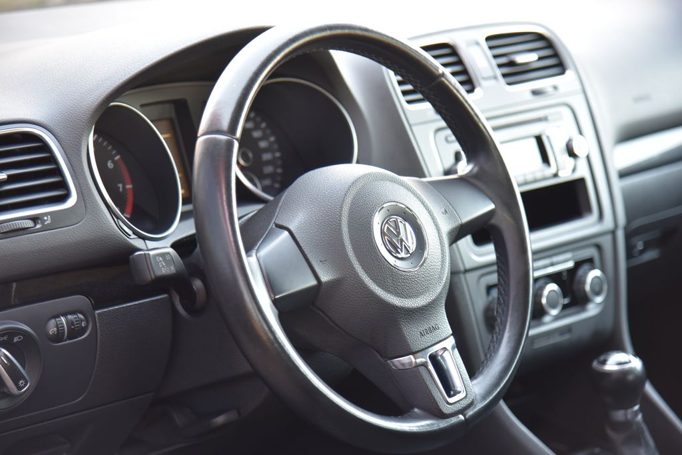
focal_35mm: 110
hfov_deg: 18.6
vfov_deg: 12.5
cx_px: 341
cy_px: 228
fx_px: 2085
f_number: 4
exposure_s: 1/30
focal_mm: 110
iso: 500
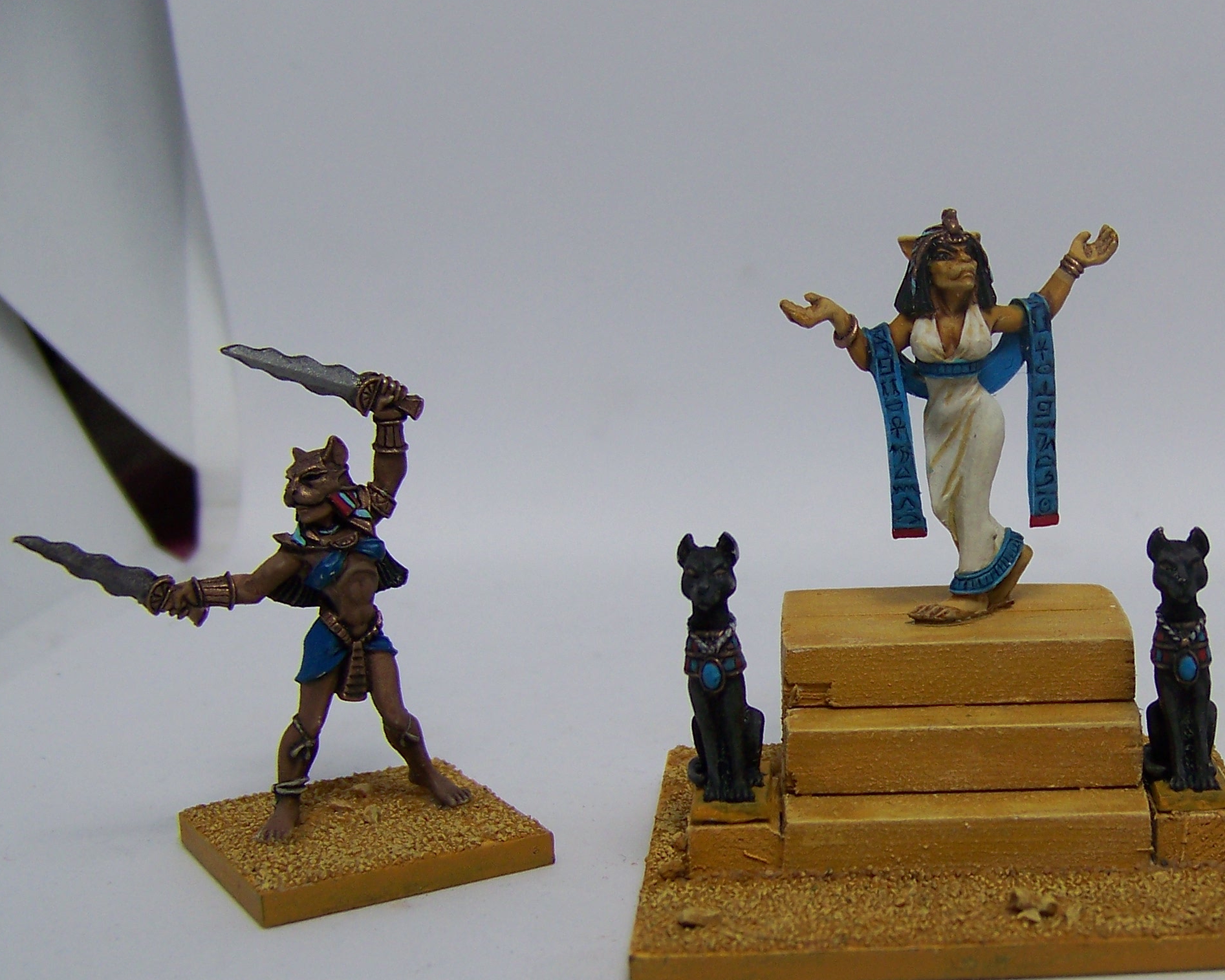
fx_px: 2066
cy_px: 601
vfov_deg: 26.6
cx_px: 956
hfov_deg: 32.2
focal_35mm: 57
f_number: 2.8
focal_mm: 5.85
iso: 64
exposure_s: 1/50
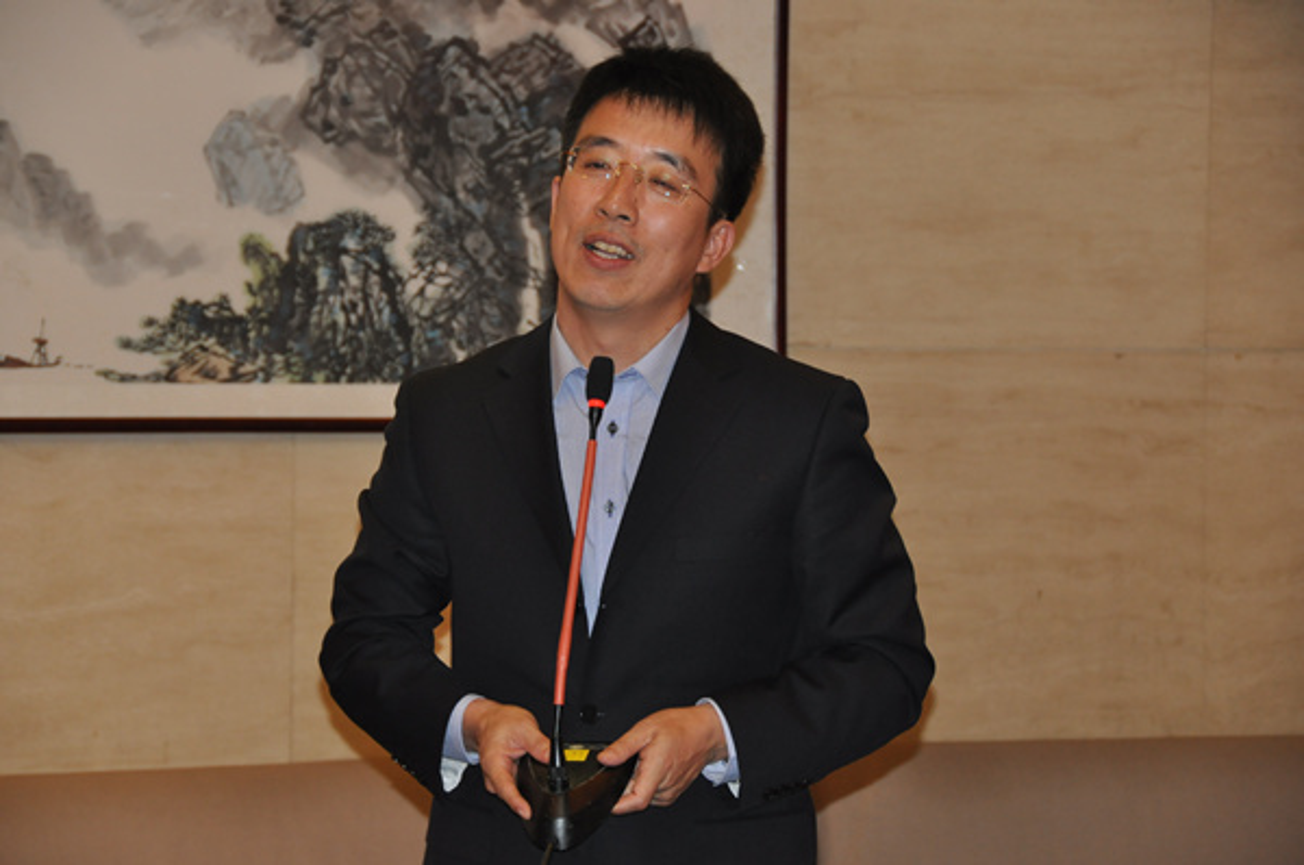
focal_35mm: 135
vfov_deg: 10.1
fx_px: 4882
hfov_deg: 15.2
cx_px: 652
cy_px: 432
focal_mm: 90
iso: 800
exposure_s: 1/60
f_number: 5.3
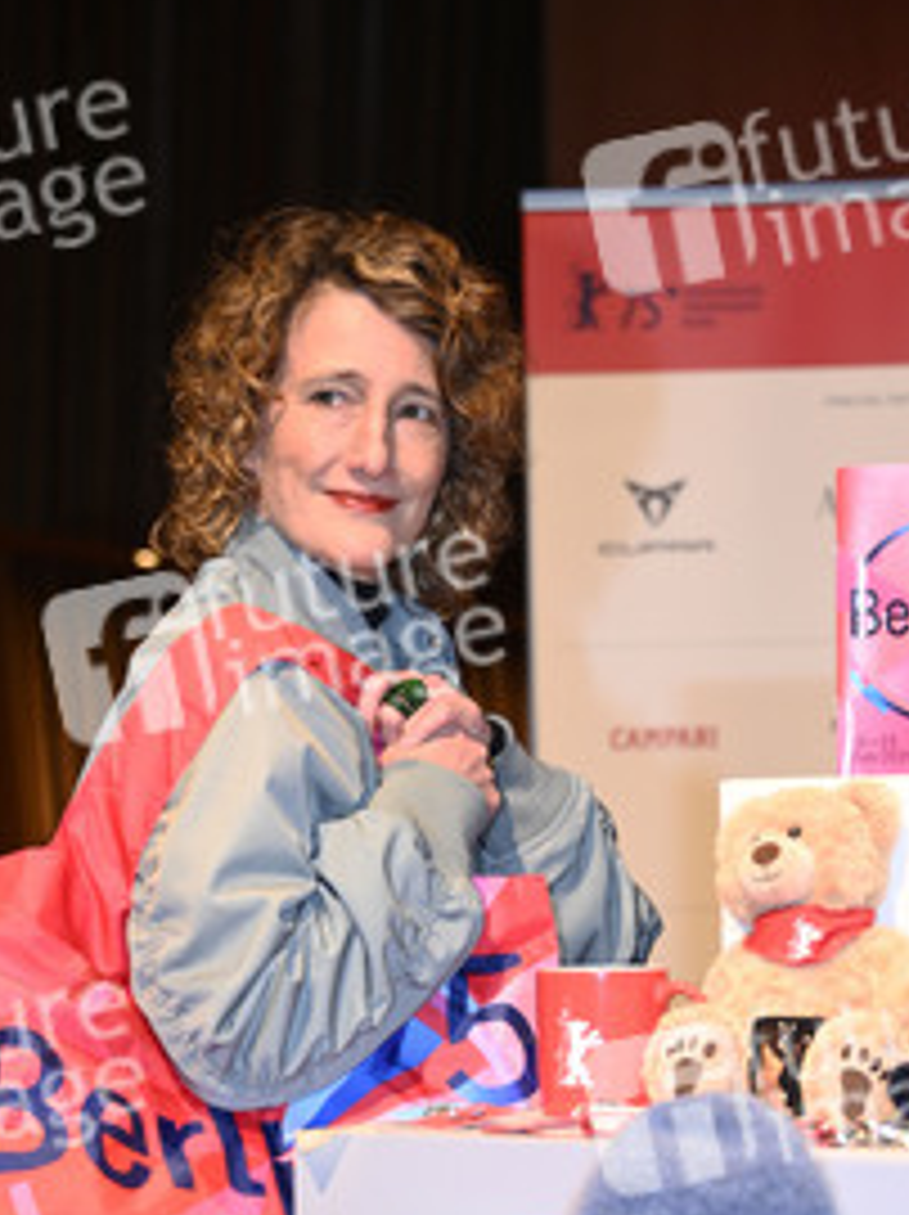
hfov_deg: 11.3
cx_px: 405
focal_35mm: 131
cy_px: 864
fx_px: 4594
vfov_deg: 15.0
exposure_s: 1/100
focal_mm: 92
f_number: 5.3
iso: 1600
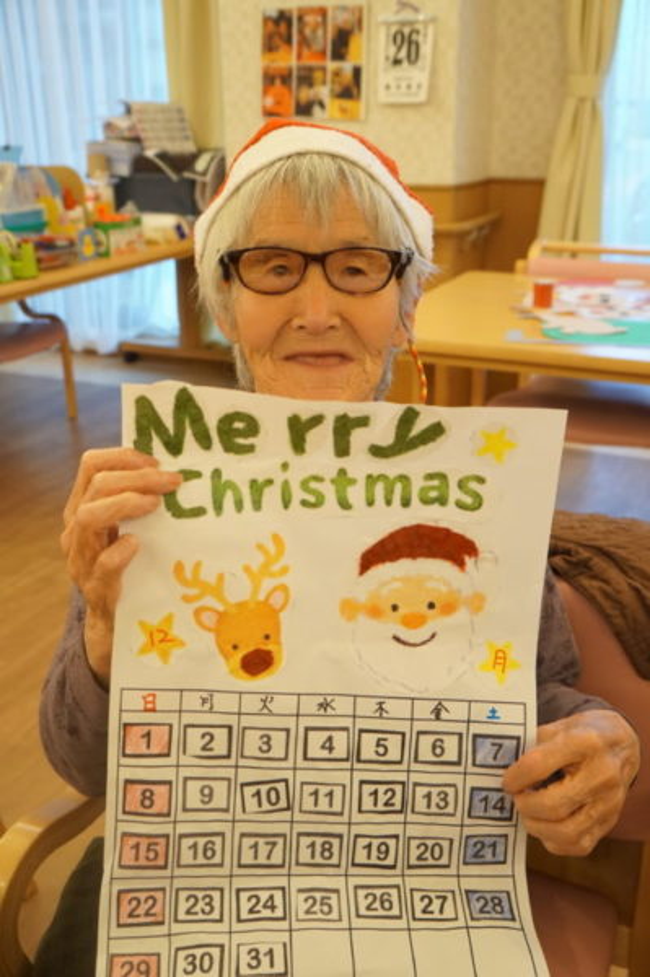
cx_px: 325
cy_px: 488
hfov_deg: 39.9
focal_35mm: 33
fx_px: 895
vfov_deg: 57.3
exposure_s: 1/160
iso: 1600
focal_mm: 22
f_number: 4
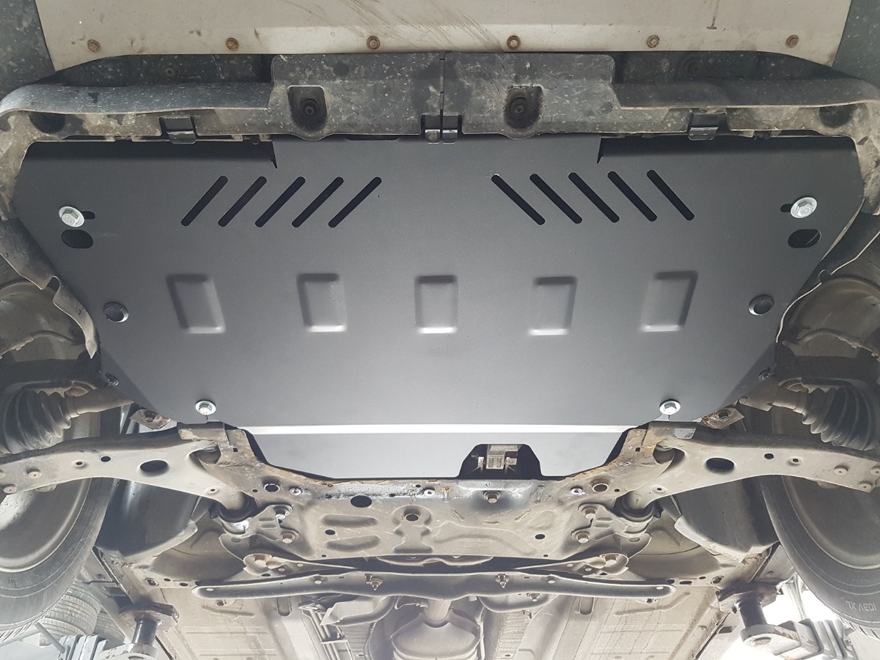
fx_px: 661
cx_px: 440
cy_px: 330
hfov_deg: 67.3
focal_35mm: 26
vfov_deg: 53.1
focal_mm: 4.2
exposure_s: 1/33
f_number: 1.7
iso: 160
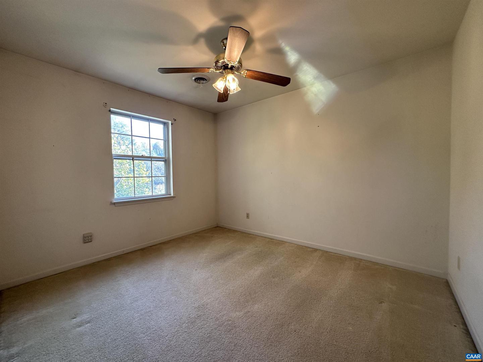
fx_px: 195
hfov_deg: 102.1
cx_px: 242
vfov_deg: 85.7
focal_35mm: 14
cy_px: 181
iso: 160
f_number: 2.2
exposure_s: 1/60
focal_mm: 2.22
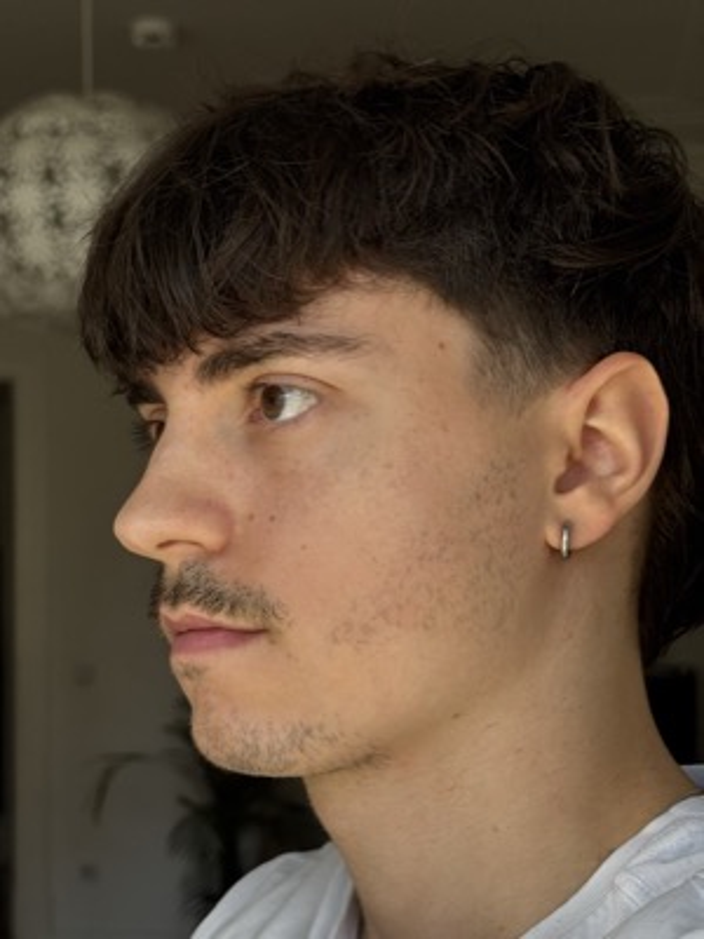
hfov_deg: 30.3
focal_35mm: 48
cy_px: 470
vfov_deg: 39.7
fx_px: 1302
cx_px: 352
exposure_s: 1/364
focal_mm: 6.76
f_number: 1.78
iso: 64
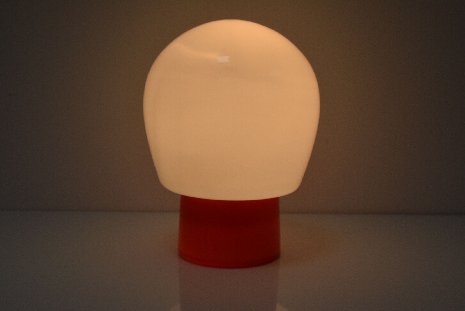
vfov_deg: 25.8
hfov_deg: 37.8
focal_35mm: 52
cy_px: 156
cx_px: 232
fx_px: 679
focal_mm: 35
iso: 1600
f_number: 13
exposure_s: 1/640
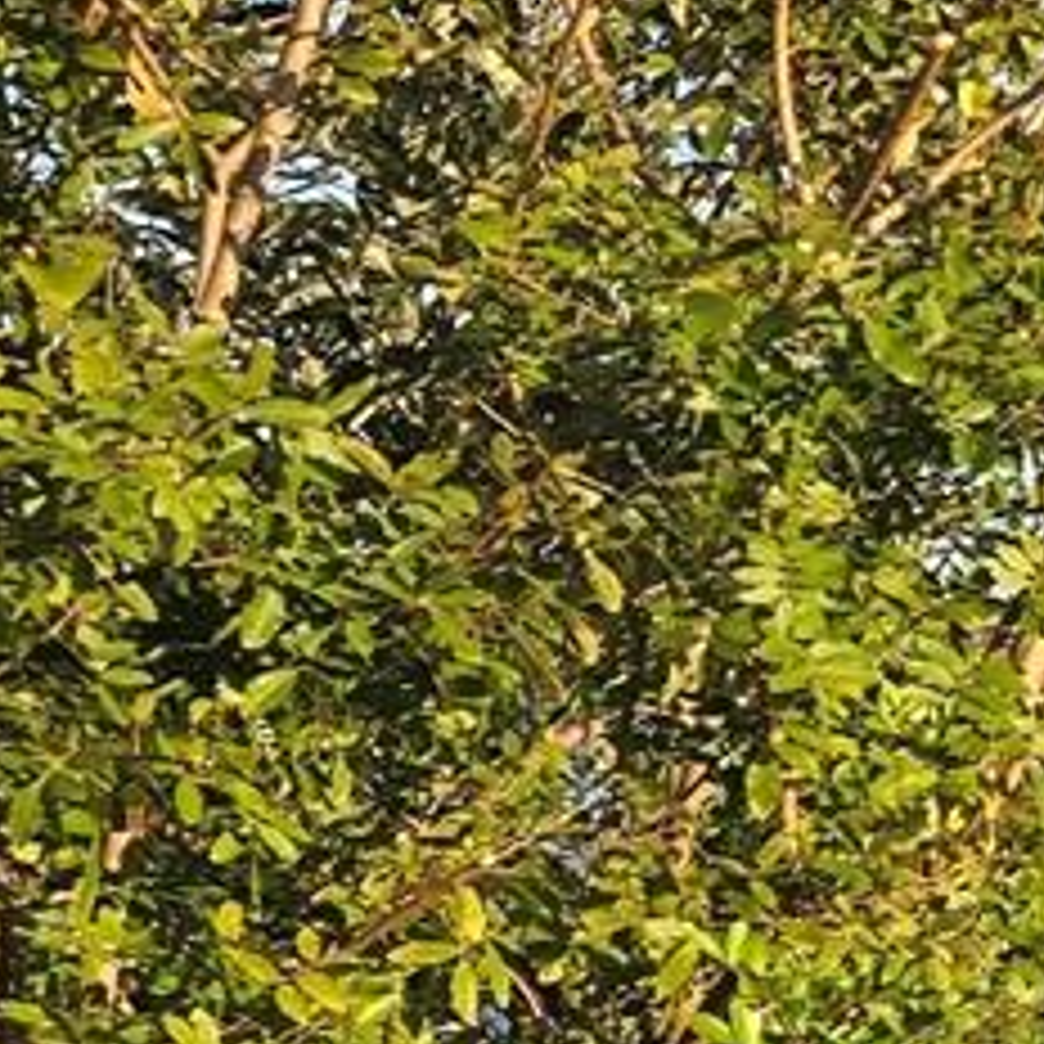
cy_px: 868
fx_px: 4777
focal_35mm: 140
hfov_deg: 9.0
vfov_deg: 12.4
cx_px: 3501
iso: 12
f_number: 1.7
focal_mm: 6.3
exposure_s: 1/408
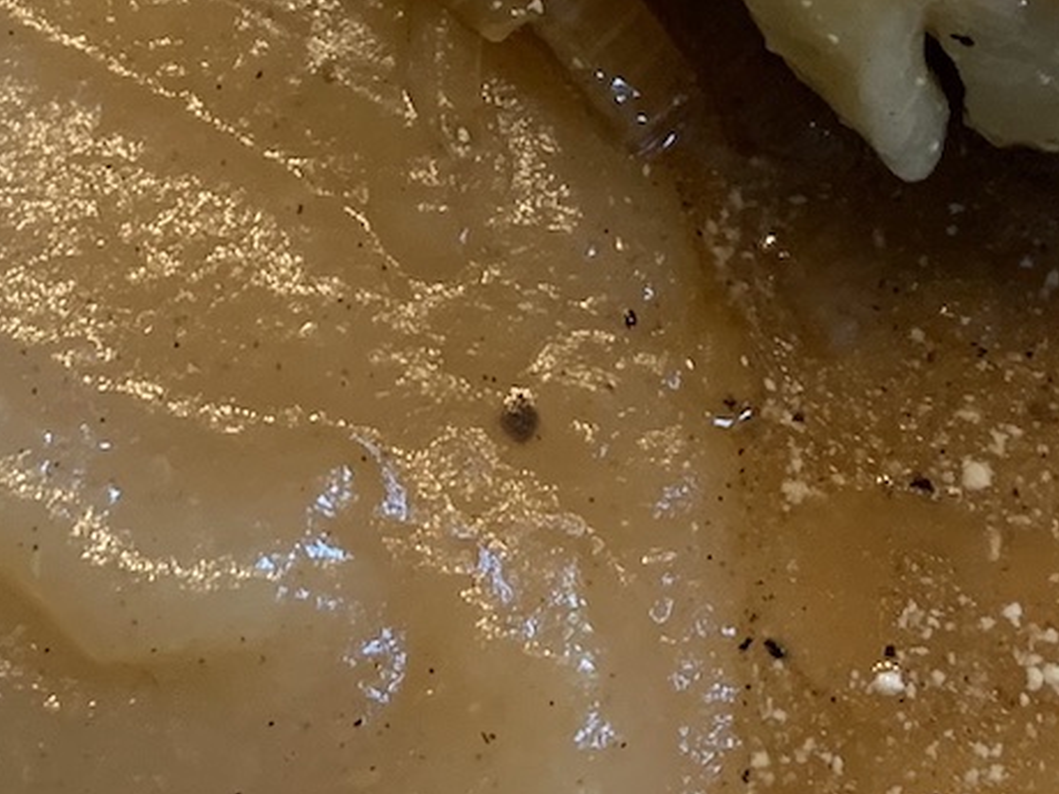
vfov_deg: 12.8
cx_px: 276
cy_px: -250
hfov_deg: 17.5
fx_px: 3426
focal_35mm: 112
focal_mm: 4.25
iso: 160
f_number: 1.8
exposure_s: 1/48
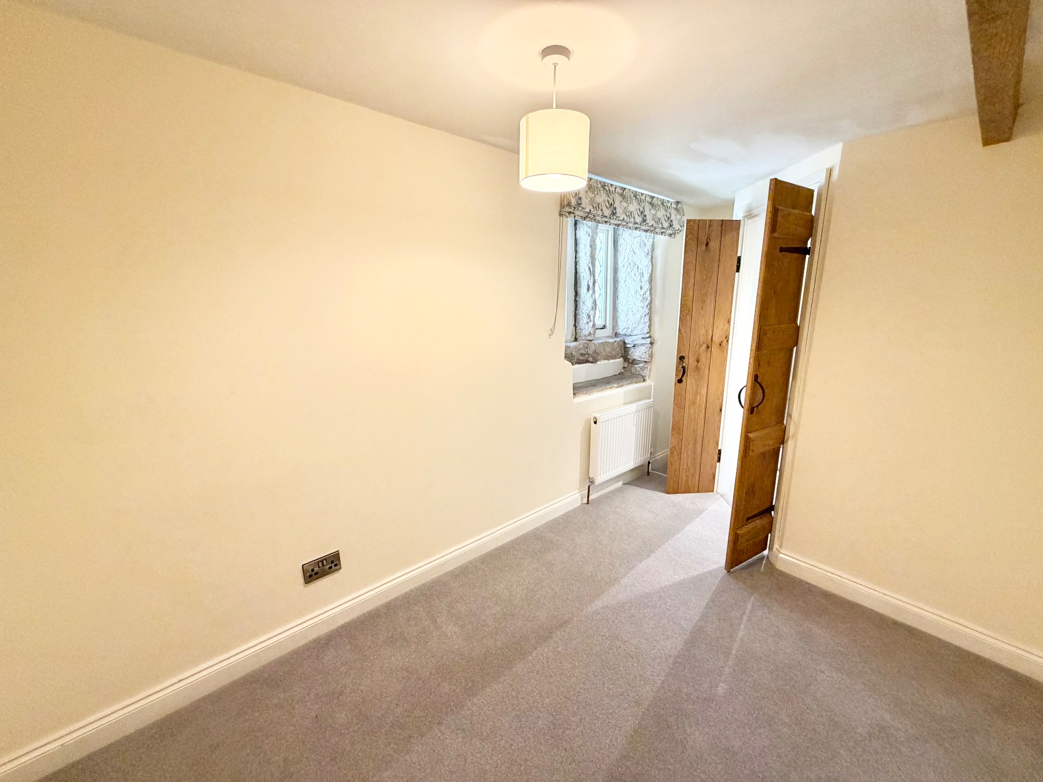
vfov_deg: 85.7
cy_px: 391
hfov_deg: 102.1
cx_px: 522
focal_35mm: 14
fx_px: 422
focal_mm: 2.22
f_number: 2.2
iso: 200
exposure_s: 1/50
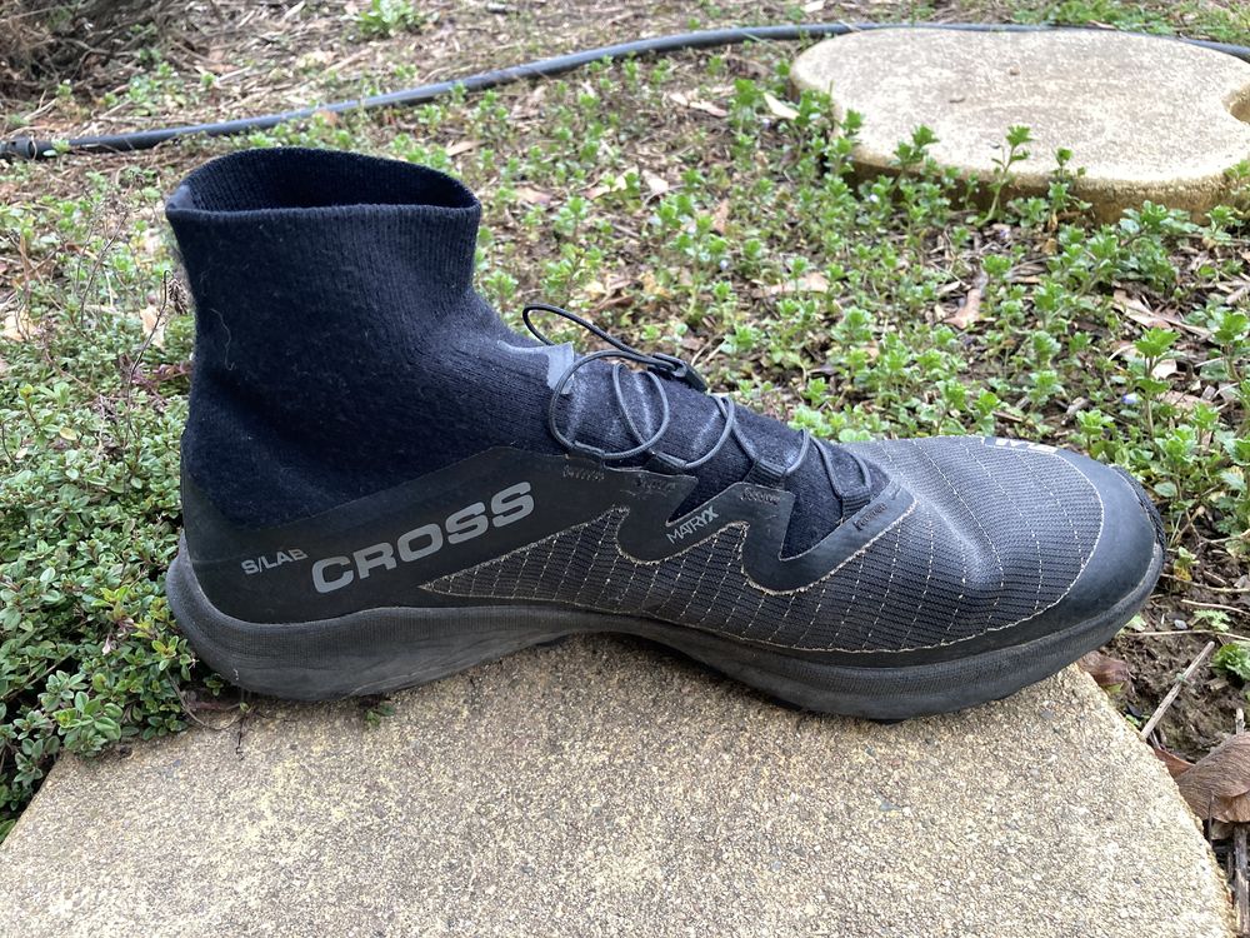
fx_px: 1011
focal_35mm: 28
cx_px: 625
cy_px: 469
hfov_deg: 63.4
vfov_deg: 49.7
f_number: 1.8
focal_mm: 3.99
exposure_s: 1/60
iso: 125
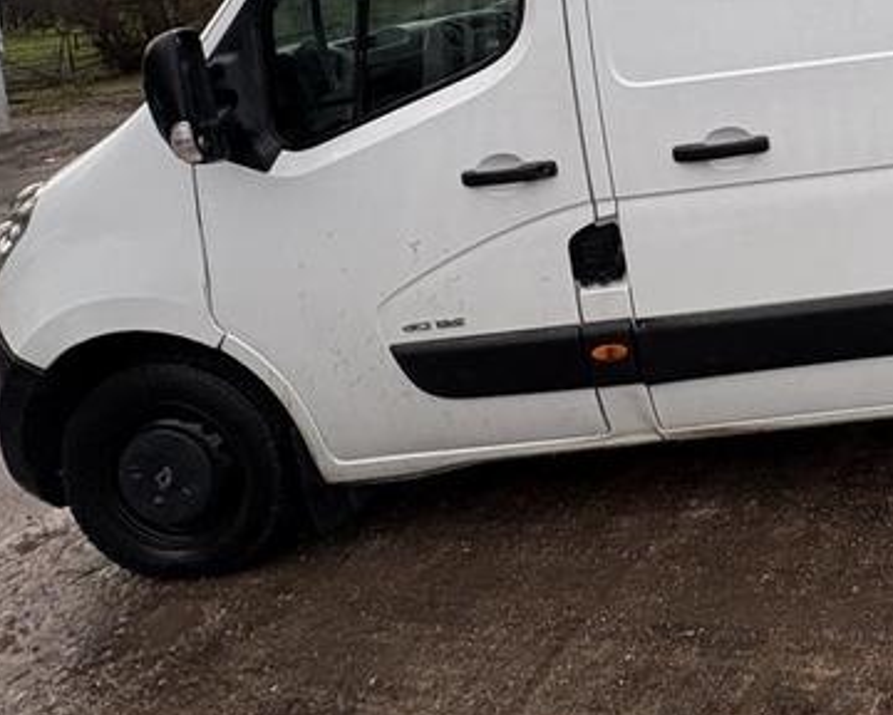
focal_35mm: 34
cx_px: 1012
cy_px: -10
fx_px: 899
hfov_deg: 40.9
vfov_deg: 38.2
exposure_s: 1/99
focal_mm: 2.22
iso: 40
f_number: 2.2
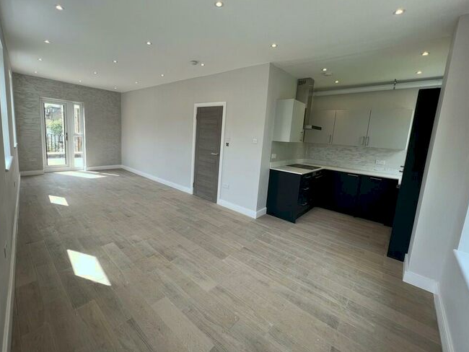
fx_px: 190
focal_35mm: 14
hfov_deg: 101.9
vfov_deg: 85.6
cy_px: 164
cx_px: 221
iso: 32
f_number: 1.8
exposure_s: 1/99
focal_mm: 1.57
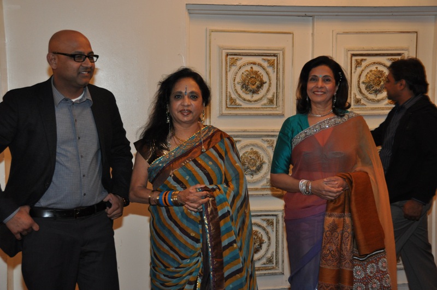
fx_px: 618
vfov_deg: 26.4
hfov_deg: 38.9
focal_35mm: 51
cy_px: 145
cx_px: 218
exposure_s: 1/60
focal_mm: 34
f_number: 4.2
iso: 800
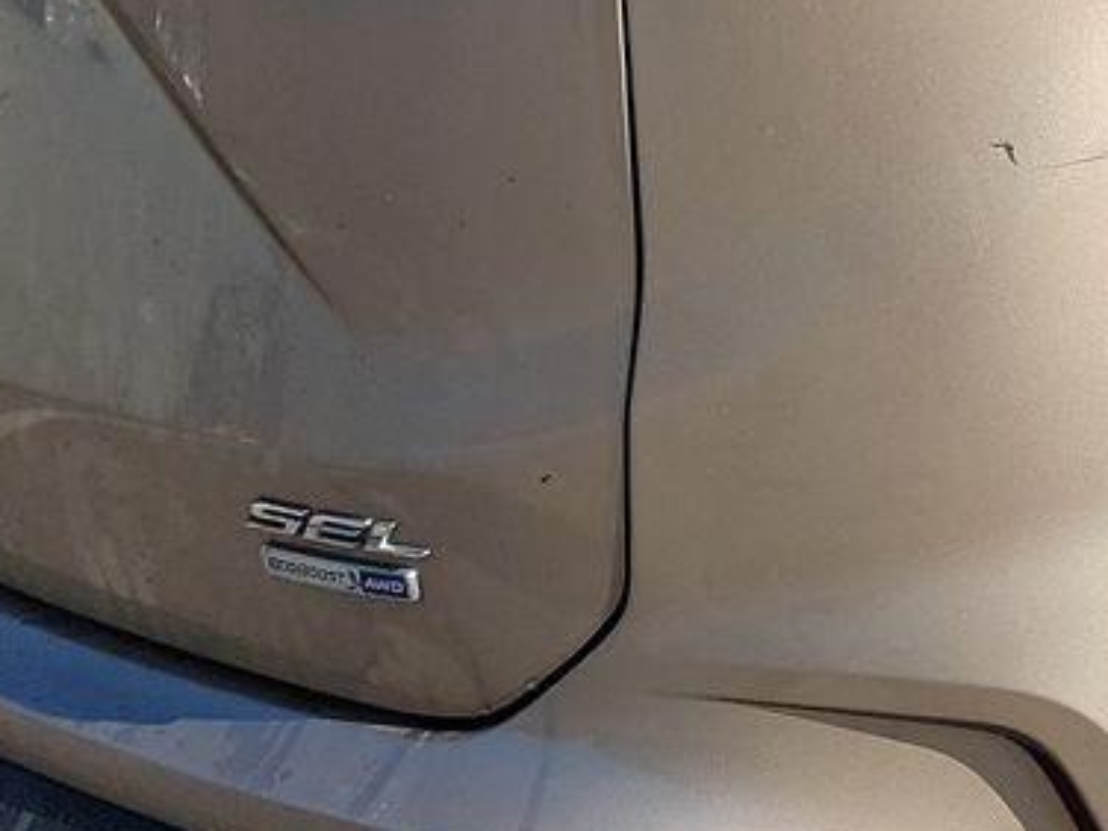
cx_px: 1391
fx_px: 3265
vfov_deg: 14.3
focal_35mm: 102
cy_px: 44
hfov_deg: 18.1
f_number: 1.8
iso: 50
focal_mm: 6.7
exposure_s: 1/926
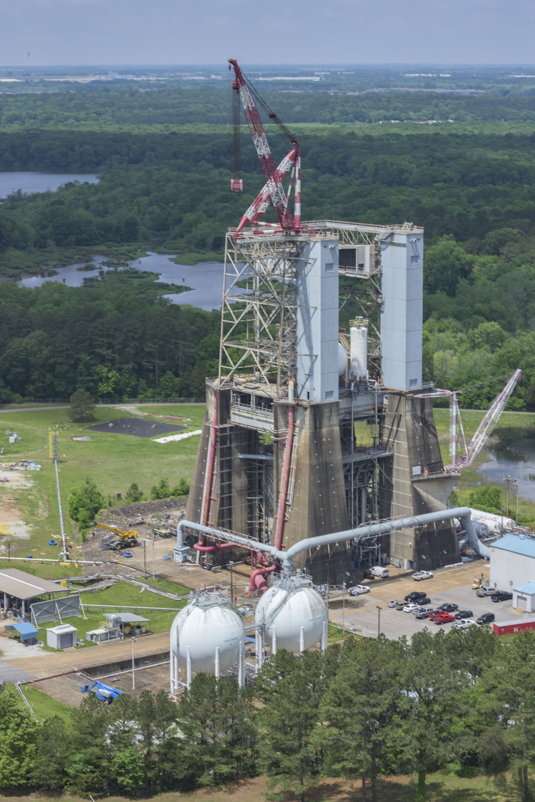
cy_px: 401
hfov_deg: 15.9
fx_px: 1915
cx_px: 268
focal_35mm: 86
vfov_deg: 23.6
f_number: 16
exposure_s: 1/640
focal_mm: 86
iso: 800
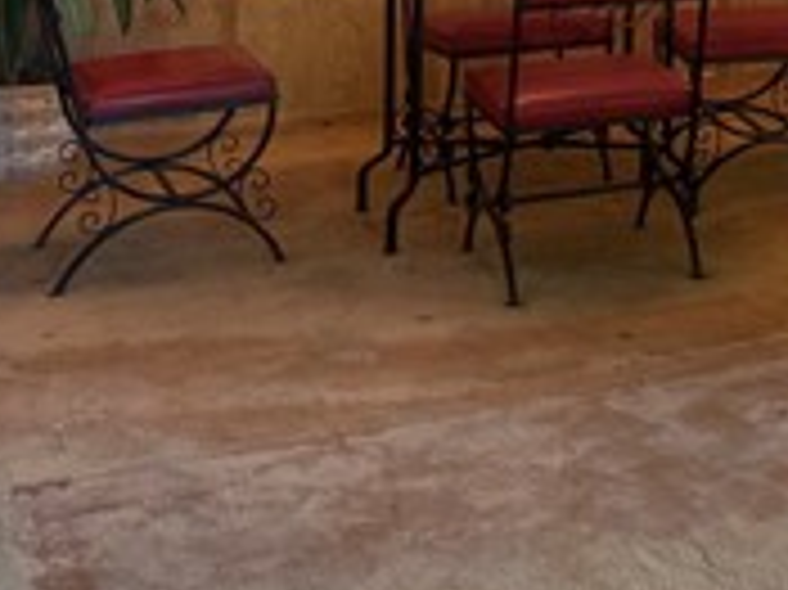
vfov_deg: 15.6
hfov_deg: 19.6
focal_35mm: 88
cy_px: -261
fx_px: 2002
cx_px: 1153
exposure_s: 1/60
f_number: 1.78
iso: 250
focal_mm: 6.76
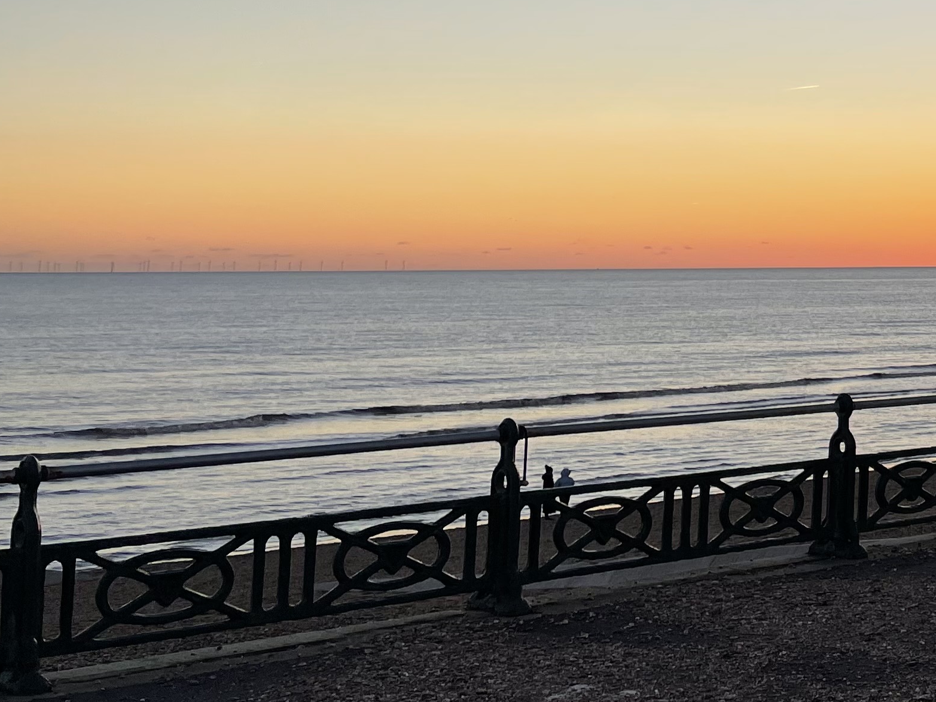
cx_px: 1188
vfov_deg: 21.4
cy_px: 73
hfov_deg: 25.3
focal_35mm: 67
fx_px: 1811
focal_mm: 4.2
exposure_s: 1/744
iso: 32
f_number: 1.6
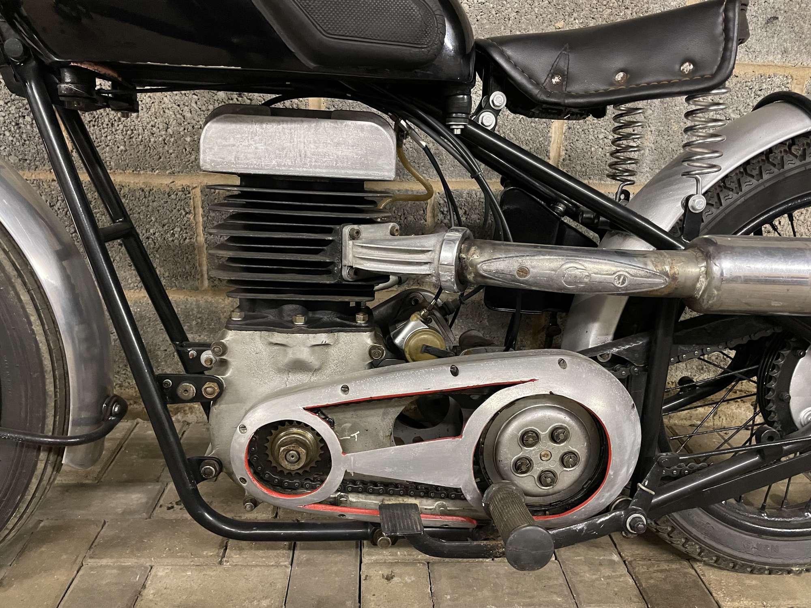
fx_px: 609
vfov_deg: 53.1
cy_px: 304
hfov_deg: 67.3
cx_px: 406
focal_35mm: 26
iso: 500
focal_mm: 4.2
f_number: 1.6
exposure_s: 1/25
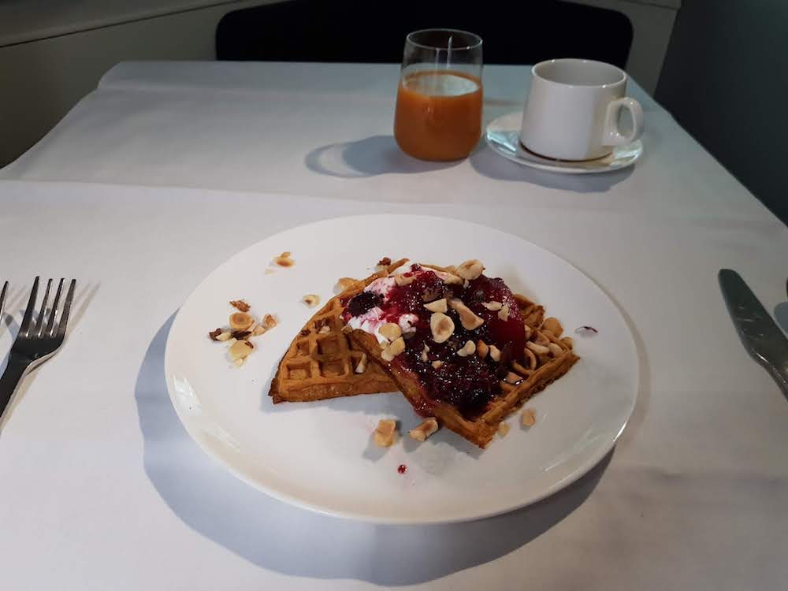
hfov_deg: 67.3
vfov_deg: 53.1
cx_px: 394
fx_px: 592
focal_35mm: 26
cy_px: 296
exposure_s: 1/10
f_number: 1.7
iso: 200
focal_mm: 4.2
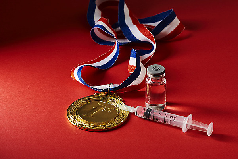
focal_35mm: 105
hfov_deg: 19.5
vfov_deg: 13.0
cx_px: 119
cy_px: 80
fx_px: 694
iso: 100
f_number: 18
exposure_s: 1/125
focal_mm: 105
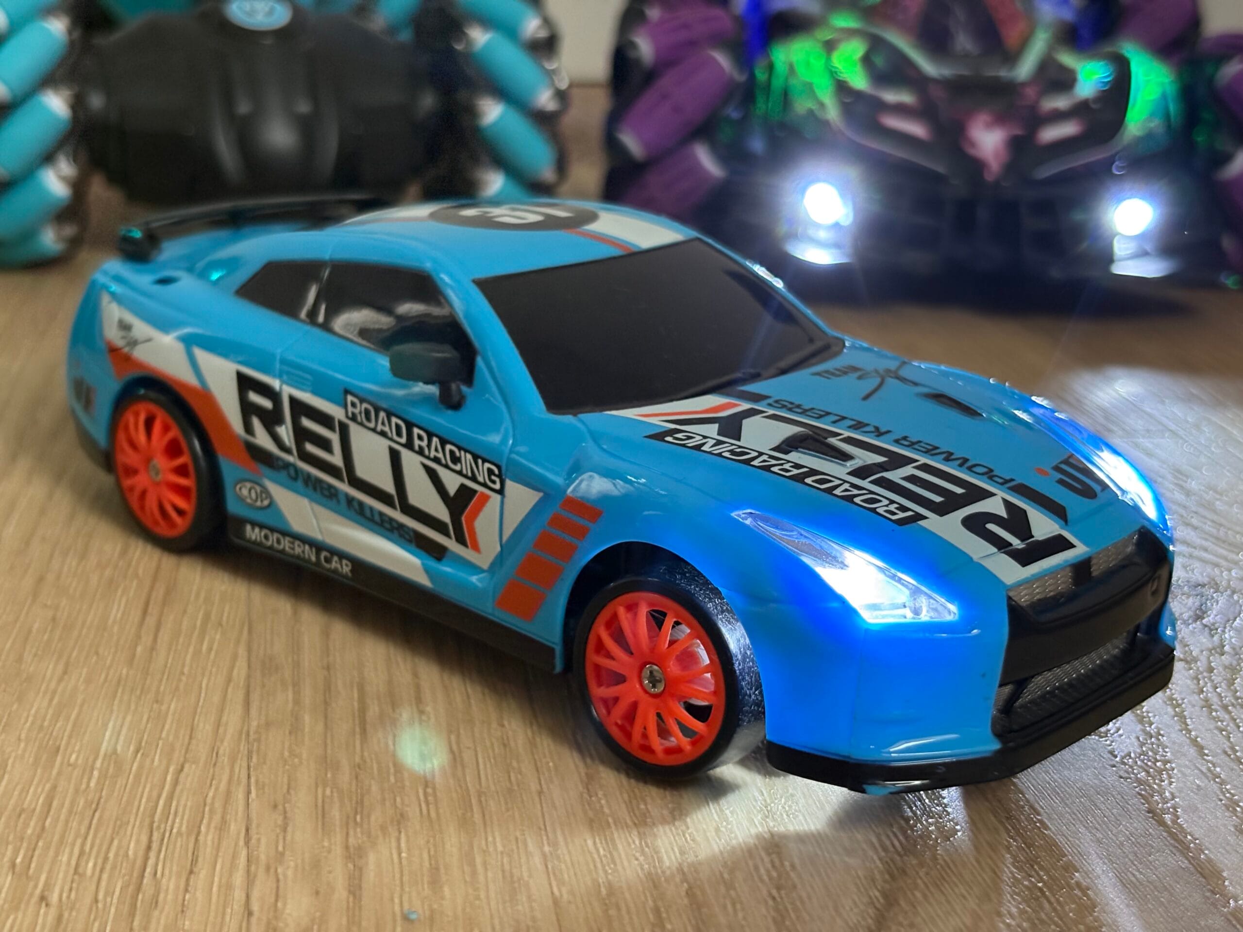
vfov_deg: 28.0
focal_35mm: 52
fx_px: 1867
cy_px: 466
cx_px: 622
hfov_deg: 36.8
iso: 400
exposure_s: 1/30
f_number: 1.6
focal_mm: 5.96
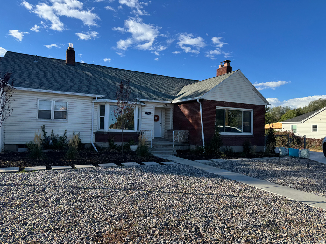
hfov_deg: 71.6
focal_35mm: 24
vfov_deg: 56.8
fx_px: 226
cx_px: 163
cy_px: 122
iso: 80
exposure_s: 1/2506
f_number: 1.78
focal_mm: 6.76
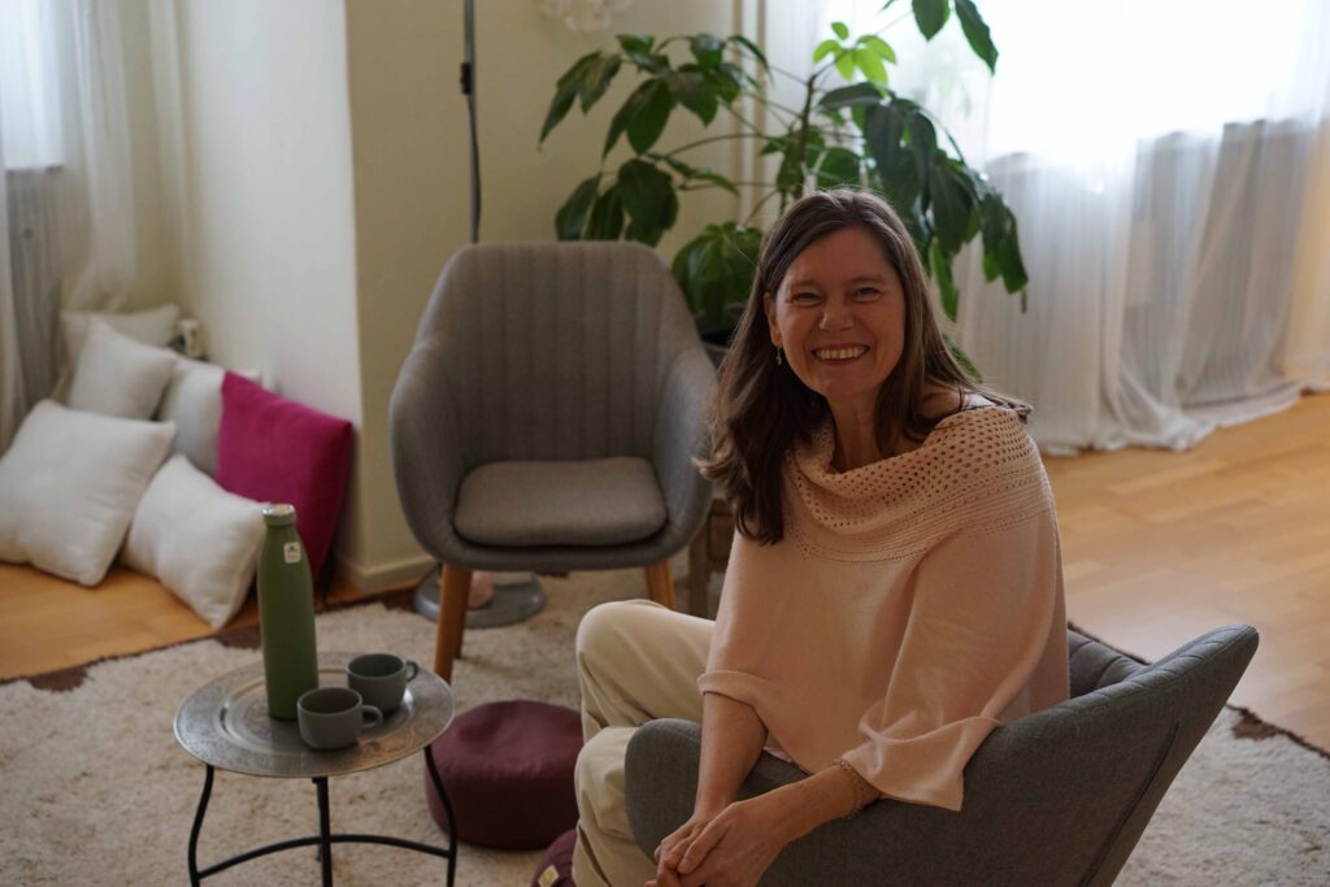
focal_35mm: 55
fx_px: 2032
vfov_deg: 24.6
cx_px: 665
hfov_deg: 36.2
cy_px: 444
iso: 1250
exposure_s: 1/160
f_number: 4
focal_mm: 55
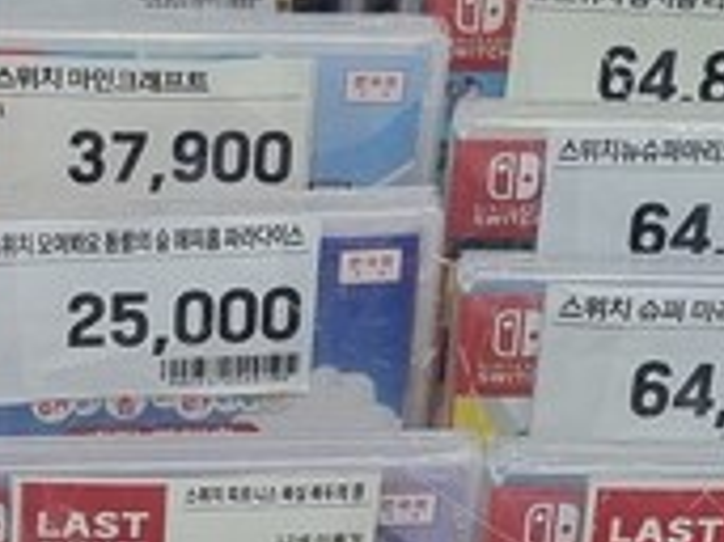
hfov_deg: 14.2
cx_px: 25
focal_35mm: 137
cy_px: 646
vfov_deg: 10.6
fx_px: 2863
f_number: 1.8
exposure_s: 1/120
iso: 160
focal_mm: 5.4
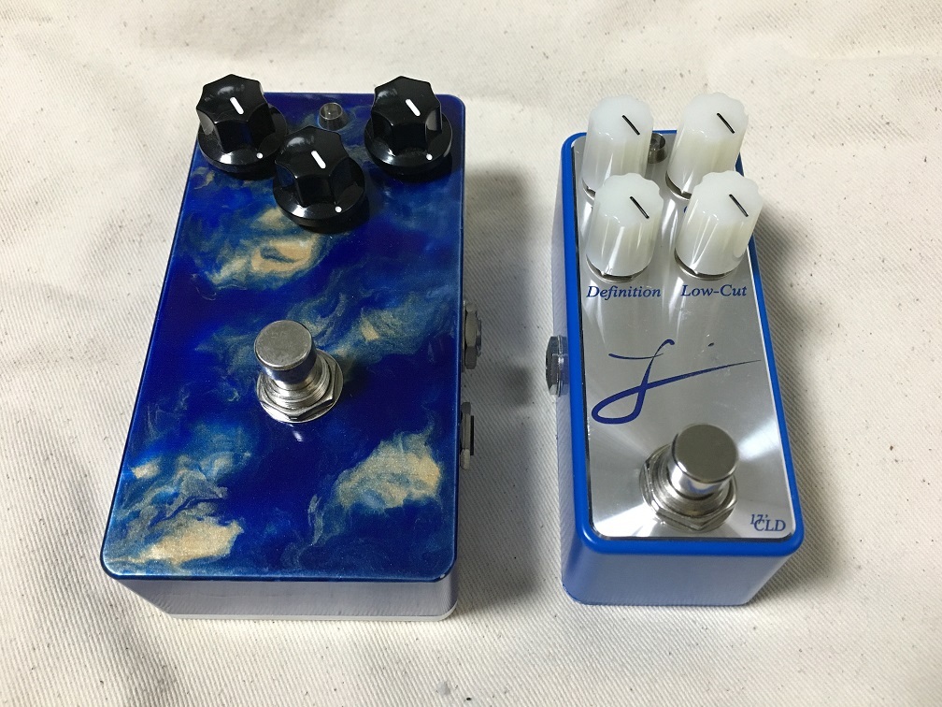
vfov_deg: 48.2
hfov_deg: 61.7
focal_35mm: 29
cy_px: 354
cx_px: 471
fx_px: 789
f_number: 2.2
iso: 250
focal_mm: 4.15
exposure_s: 1/33
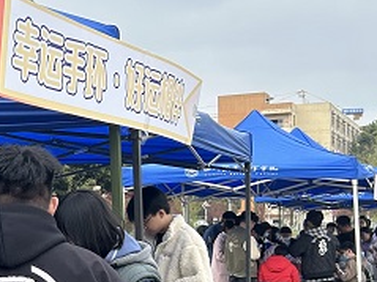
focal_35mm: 87
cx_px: -84
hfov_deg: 20.9
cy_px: 208
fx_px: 947
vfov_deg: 16.9
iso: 50
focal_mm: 5.7
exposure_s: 1/1531
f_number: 1.5
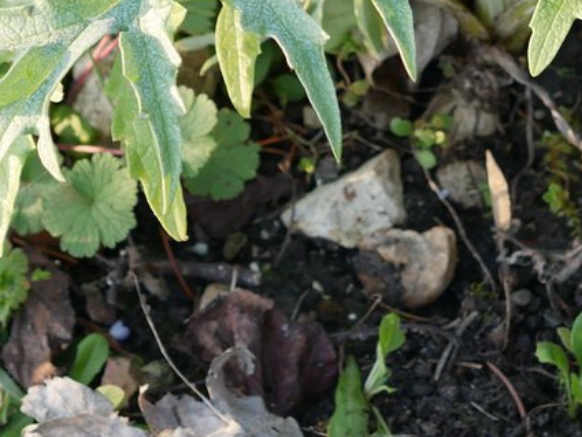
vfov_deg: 4.4
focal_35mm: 339
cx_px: 431
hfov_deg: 5.8
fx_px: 5701
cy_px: -124
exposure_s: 1/80
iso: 200
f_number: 3.5
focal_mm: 45
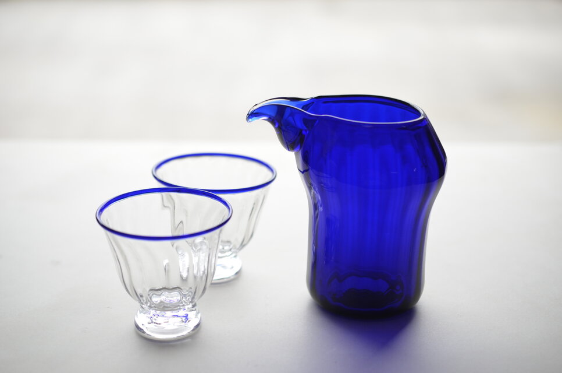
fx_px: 935
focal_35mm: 60
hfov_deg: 33.5
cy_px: 186
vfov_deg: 22.5
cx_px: 281
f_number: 3
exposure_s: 1/2000
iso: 640
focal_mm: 40
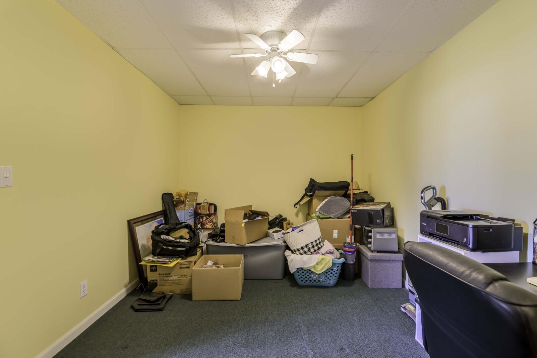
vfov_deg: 77.3
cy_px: 179
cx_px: 268
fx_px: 224
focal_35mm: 15
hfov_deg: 100.4
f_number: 13
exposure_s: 1/8
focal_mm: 15
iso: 100
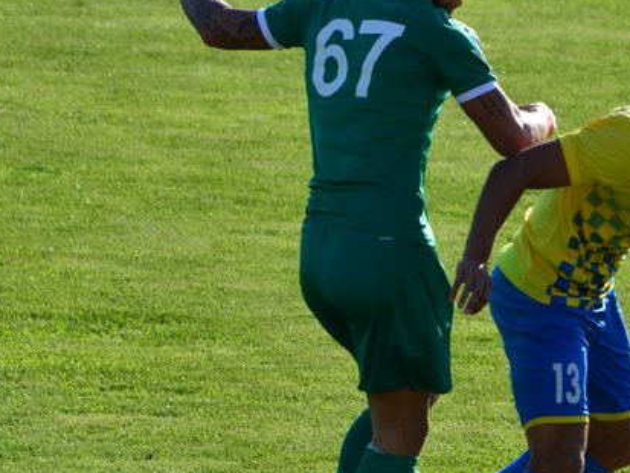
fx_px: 13690
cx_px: 398
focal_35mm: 752
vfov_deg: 2.0
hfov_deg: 2.6
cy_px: 360
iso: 400
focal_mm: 240
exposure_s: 1/1250
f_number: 5.6
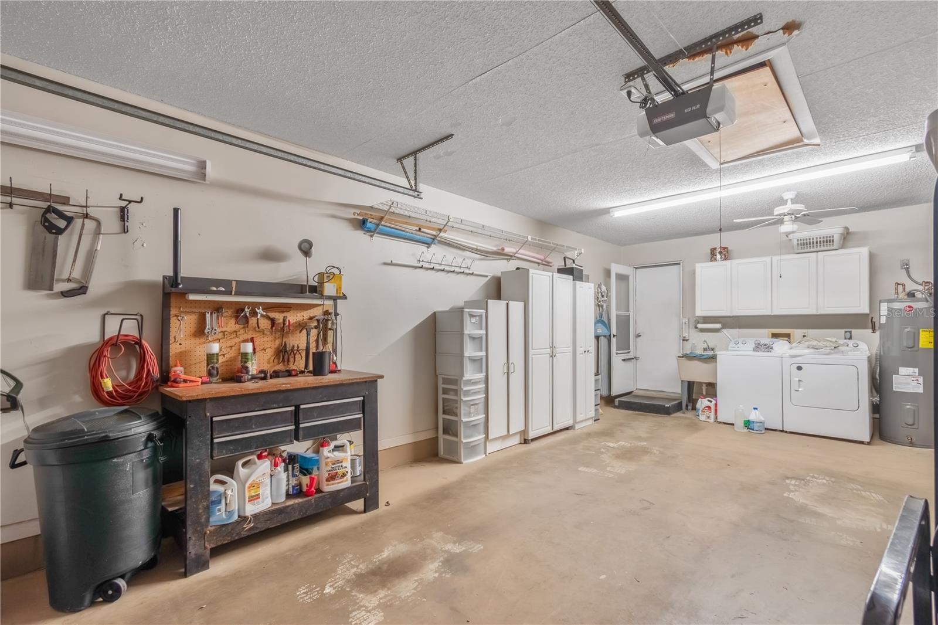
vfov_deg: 77.3
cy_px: 312
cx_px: 469
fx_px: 391
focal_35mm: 15
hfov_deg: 100.4
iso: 250
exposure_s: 1/2
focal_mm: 10
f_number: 9
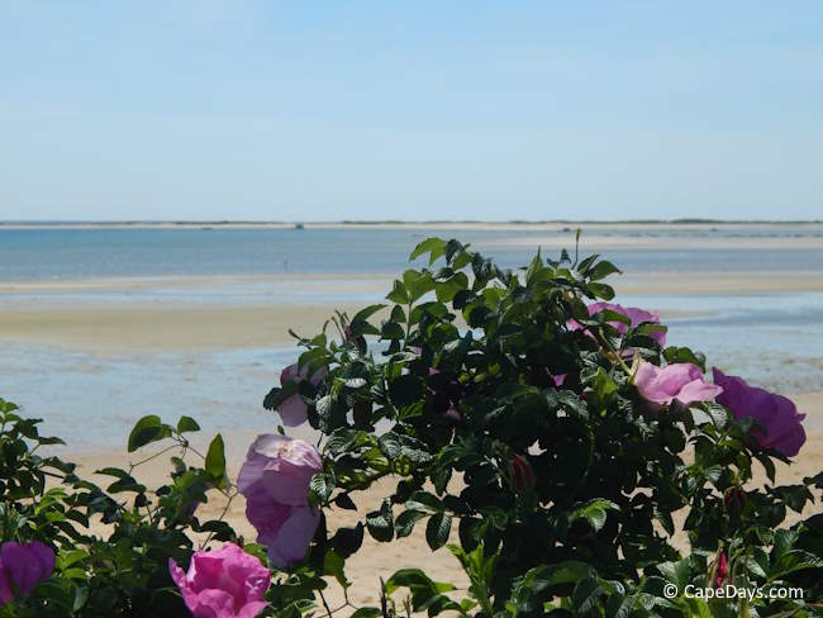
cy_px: 309
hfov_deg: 28.2
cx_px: 412
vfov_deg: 21.3
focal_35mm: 69
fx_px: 1641
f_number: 8.2
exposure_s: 1/400
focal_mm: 12.3
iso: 125
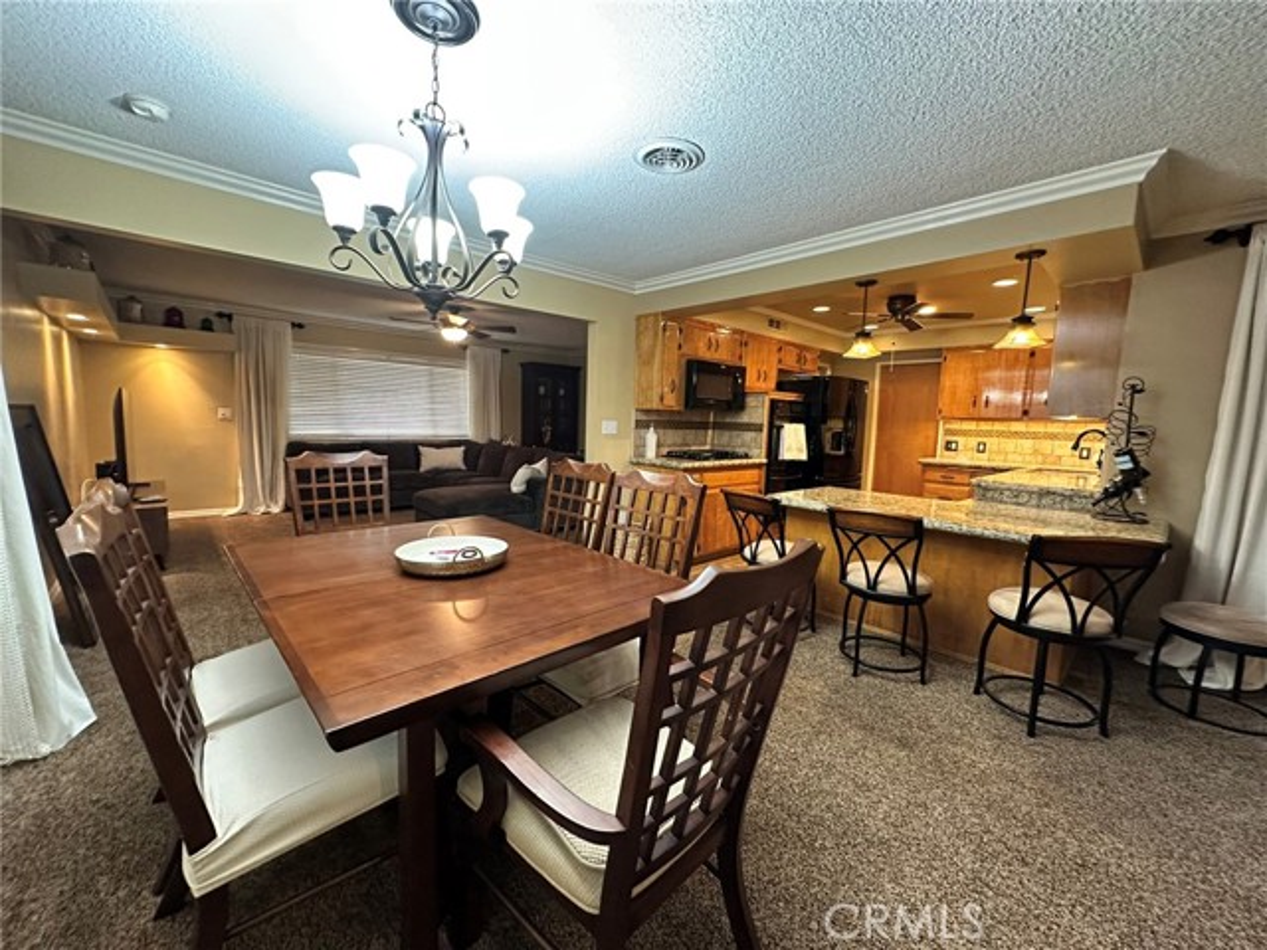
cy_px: 475
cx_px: 634
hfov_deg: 102.1
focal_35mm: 14
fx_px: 512
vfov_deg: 85.7
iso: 640
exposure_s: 1/60
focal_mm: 2.22
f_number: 2.2
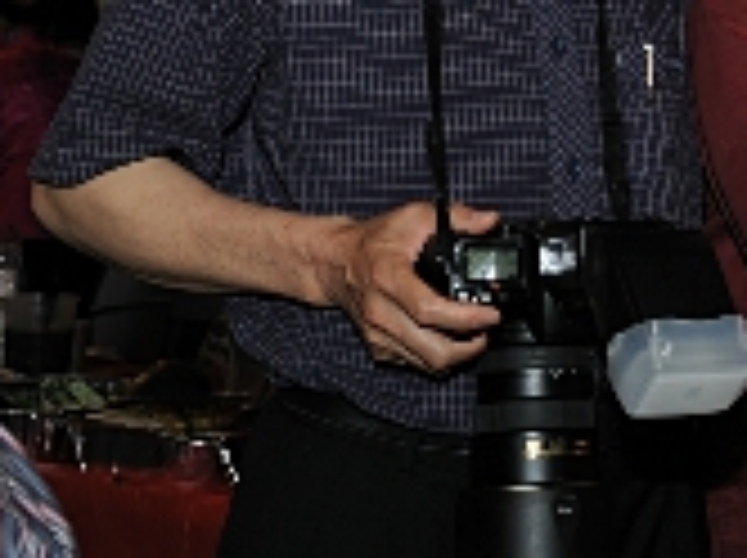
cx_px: 981
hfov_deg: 17.5
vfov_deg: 13.4
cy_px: -248
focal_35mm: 105
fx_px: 2263
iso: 200
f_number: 4
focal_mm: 24
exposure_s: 1/60
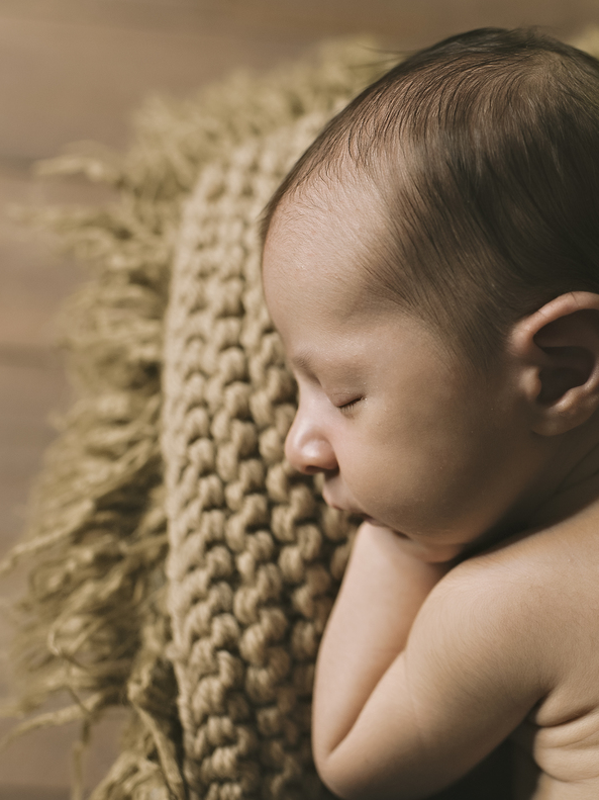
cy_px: 401
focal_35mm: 51
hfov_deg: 27.5
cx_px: 538
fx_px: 1177
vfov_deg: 37.5
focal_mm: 35
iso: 500
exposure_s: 1/125
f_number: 2.8
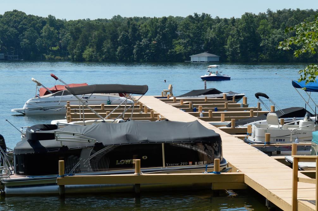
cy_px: 168
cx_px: 248
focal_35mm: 104
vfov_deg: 13.1
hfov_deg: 19.5
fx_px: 918
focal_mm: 34
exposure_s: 1/250
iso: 100
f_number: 8
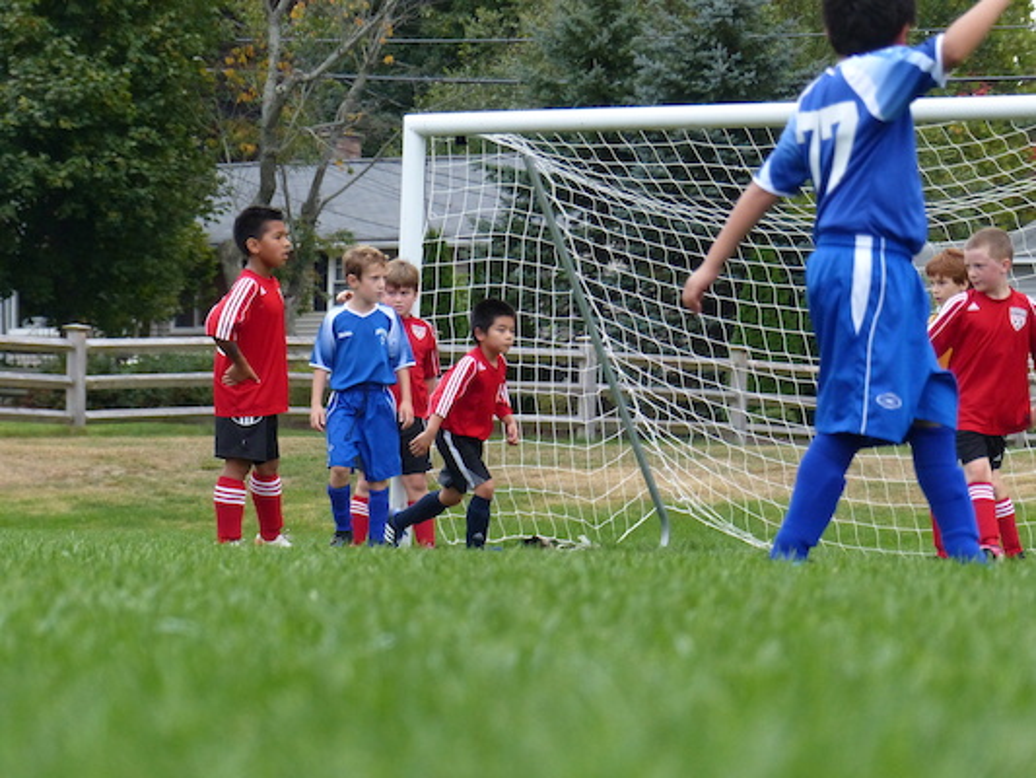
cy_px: 389
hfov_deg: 8.4
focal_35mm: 236
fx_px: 7065
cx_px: 518
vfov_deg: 6.3
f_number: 2.8
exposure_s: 1/500
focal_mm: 42.5
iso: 400
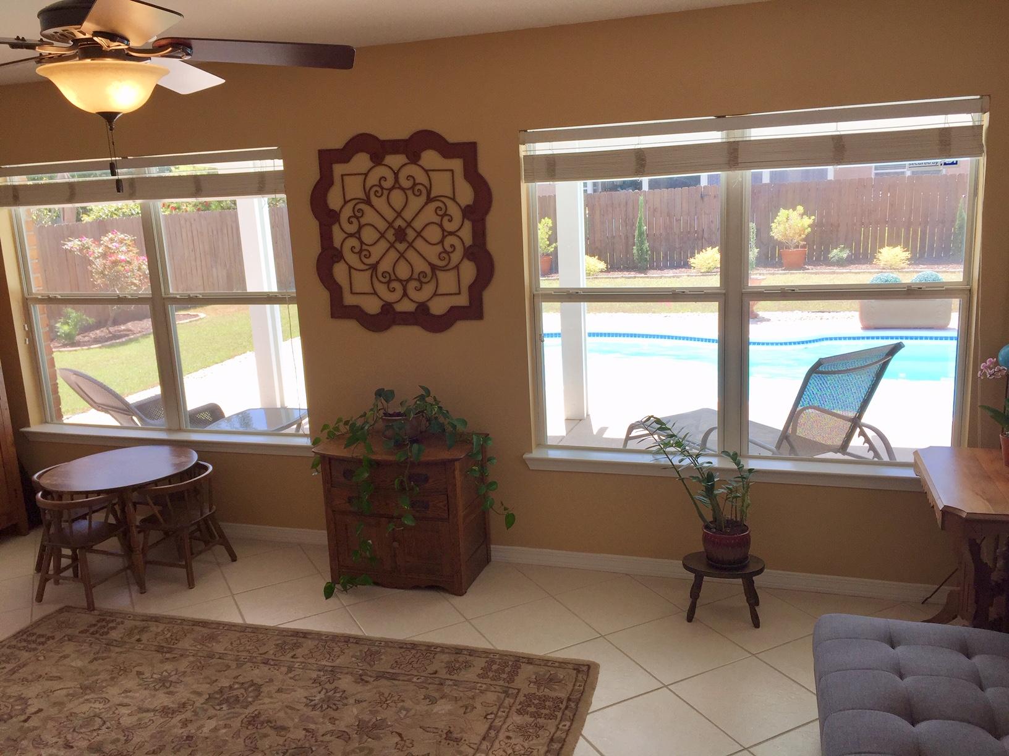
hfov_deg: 61.7
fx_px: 845
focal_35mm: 29
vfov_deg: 48.2
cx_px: 504
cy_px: 378
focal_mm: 4.15
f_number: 2.2
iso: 32
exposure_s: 1/321
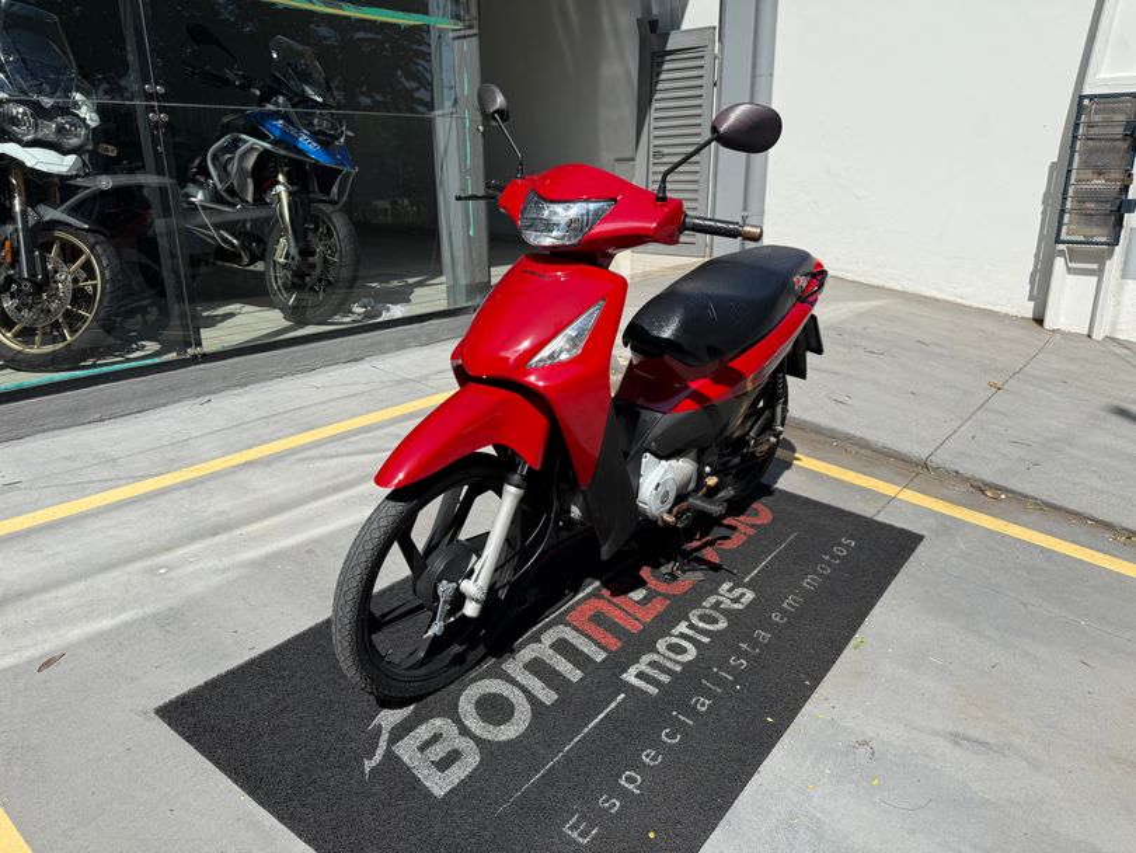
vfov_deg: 56.8
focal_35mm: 24
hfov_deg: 71.6
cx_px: 568
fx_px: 788
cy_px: 426
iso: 80
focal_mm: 6.76
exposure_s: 1/5319
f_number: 1.78
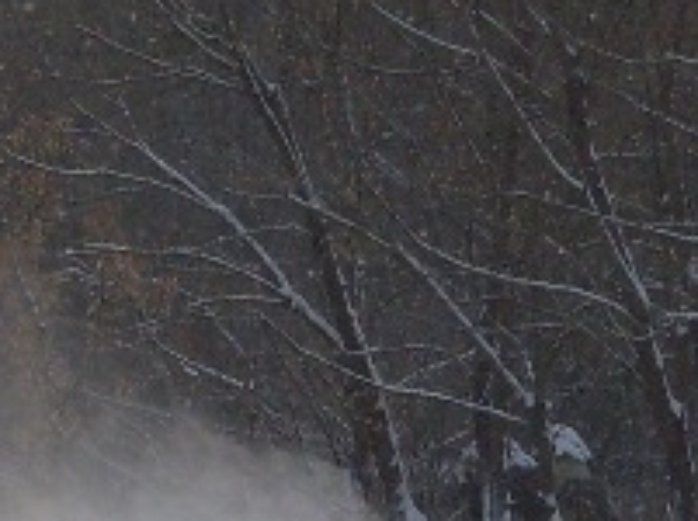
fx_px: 10587
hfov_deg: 3.8
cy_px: 406
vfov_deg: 2.8
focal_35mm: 526
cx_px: -257
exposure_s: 1/750
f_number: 4.8
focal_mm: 17.1
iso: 80
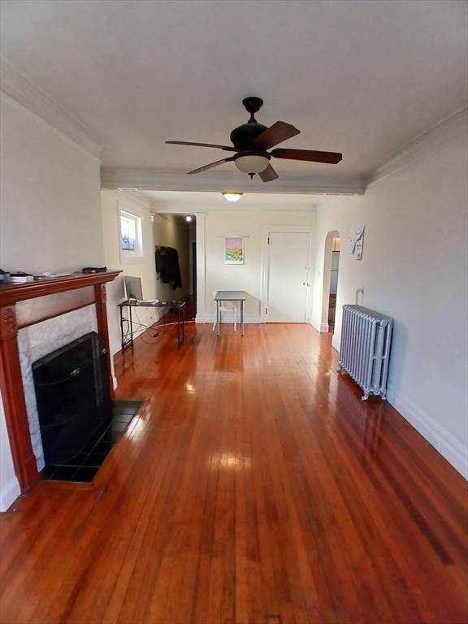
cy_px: 312
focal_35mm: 17
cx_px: 234
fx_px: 306
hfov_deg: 74.7
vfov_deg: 91.0
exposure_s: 1/30
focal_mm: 1.4
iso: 80
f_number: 2.2
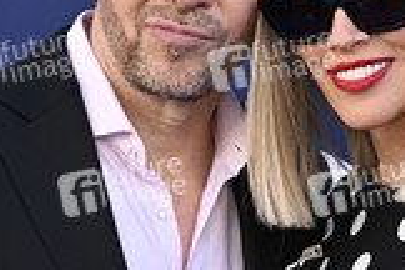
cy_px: 125
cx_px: 306
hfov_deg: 9.0
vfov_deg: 6.0
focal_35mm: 228
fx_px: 2565
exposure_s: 1/200
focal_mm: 82
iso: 320
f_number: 5.6
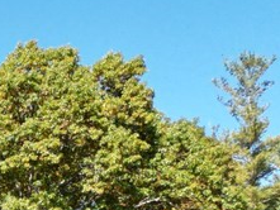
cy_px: 449
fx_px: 898
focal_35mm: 111
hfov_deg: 14.2
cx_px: -315
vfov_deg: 11.7
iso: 100
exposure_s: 1/1250
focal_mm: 6.72
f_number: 1.7
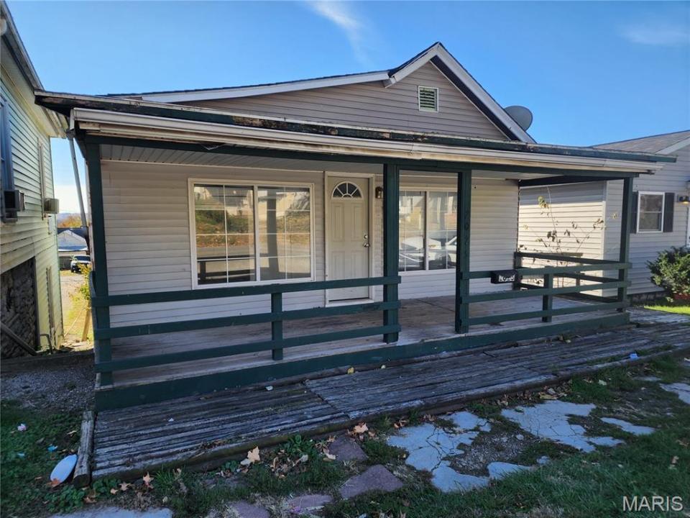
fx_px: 458
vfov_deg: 58.9
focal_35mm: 23
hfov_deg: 73.9
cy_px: 259
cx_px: 345
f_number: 1.8
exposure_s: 1/371
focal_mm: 6.4
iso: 12
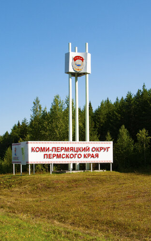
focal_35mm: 63
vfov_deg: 32.5
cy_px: 114
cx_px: 83
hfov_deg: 20.6
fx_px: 414
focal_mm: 26
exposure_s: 1/640
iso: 640
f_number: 13
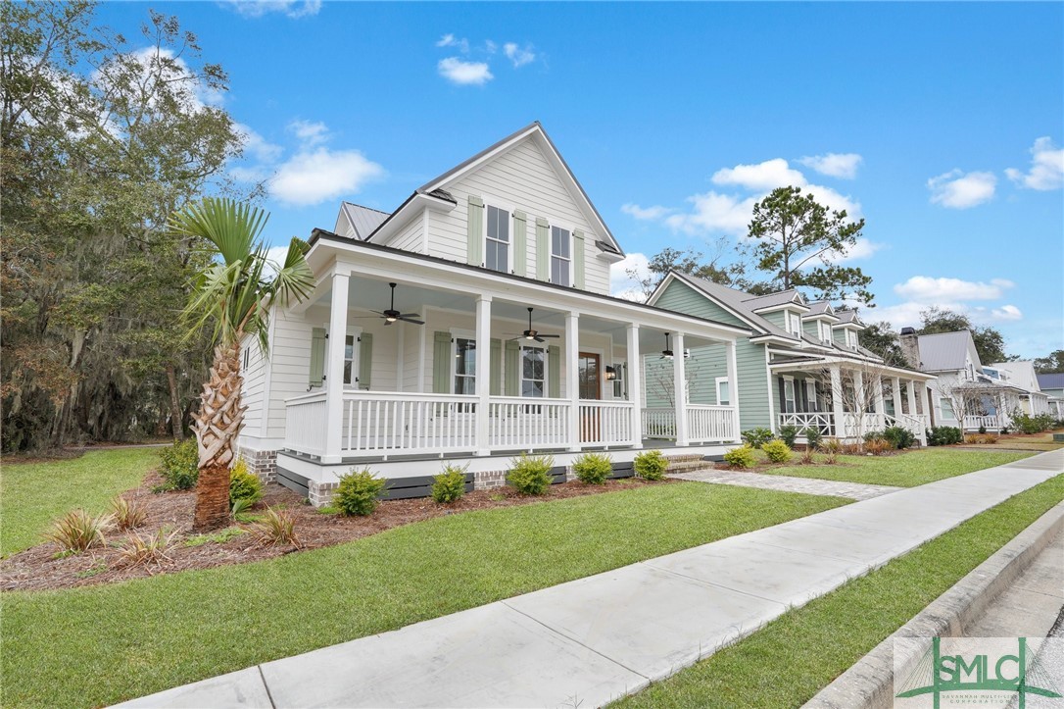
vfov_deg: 73.7
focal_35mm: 16
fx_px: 473
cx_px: 532
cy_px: 354
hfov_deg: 96.8
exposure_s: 1/20
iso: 320
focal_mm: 16
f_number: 9
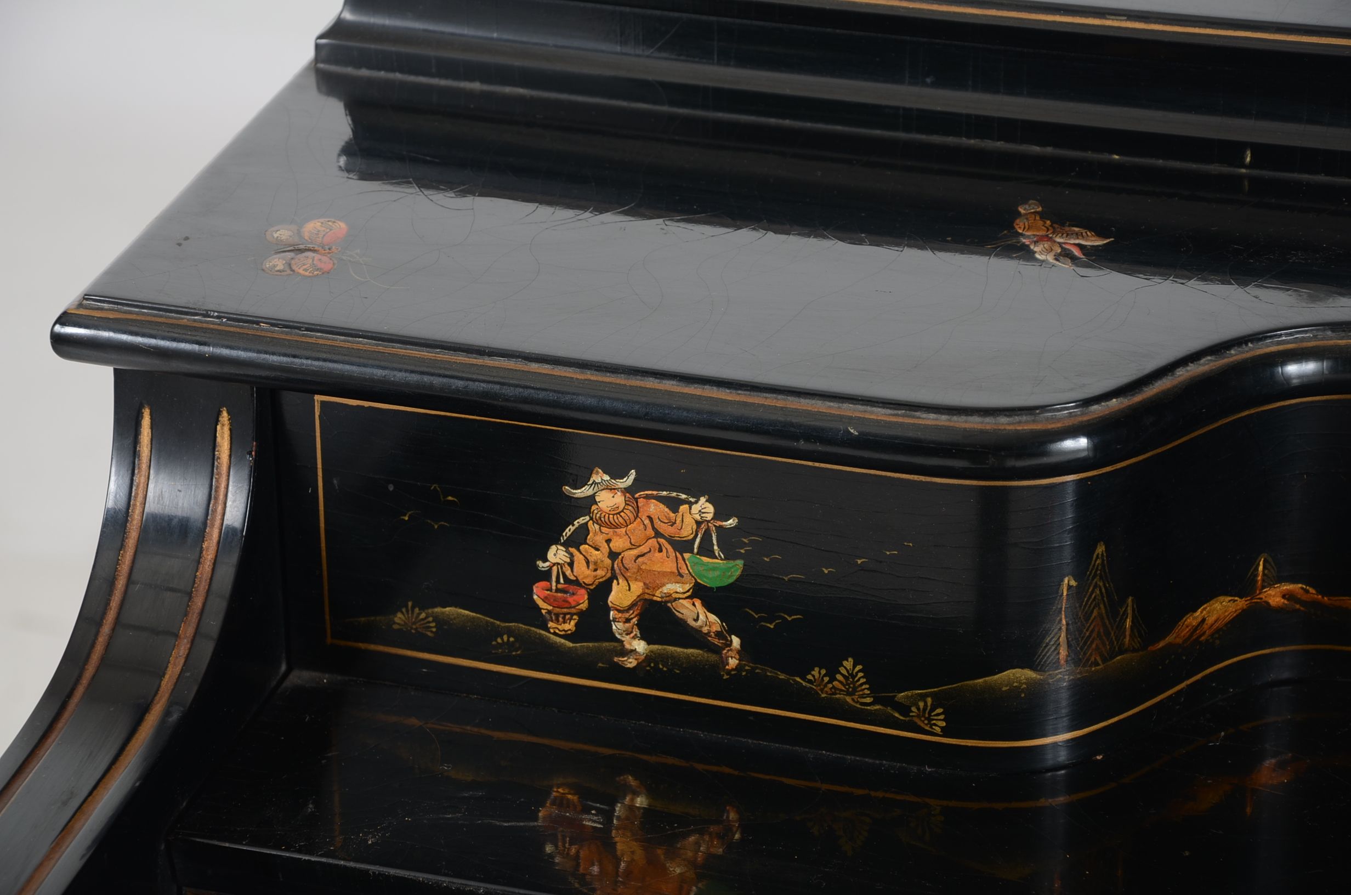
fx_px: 4775
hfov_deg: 16.1
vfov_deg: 10.7
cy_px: 448
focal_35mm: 128
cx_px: 676
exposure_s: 1/100
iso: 160
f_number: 6.3
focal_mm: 85
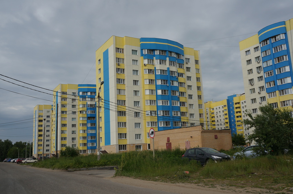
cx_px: 146
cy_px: 97
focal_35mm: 33
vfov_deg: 39.8
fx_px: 268
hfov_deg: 57.3
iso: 100
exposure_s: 1/200
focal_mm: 22
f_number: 9
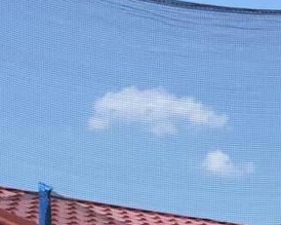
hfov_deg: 13.0
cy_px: 478
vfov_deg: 9.6
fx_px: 1230
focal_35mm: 148
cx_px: 165
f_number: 2.4
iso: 25
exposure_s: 1/799
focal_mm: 3.3
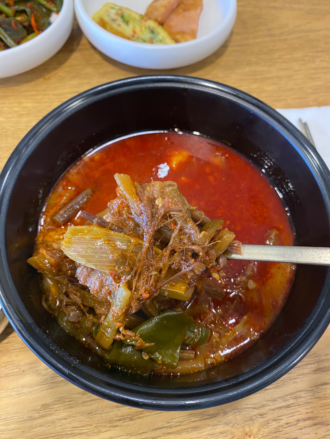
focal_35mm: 26
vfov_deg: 67.3
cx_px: 165
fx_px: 330
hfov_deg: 53.1
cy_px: 220
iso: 400
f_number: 1.8
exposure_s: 1/60
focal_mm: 4.25
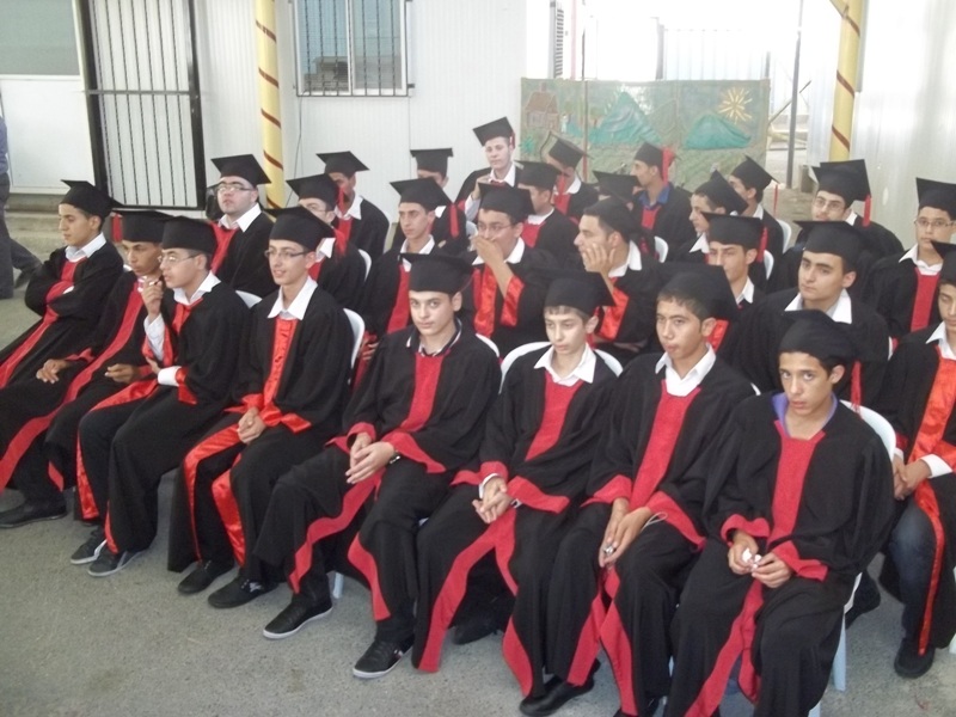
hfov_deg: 51.4
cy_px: 358
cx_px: 478
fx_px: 994
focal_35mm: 36
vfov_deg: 39.7
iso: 320
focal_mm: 6.5
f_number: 3.1
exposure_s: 1/60
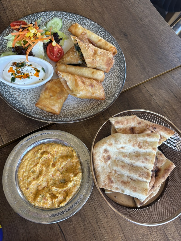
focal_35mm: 26
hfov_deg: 53.1
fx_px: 181
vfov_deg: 67.3
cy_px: 120
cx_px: 90
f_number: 1.6
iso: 50
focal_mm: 5.96
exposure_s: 1/100
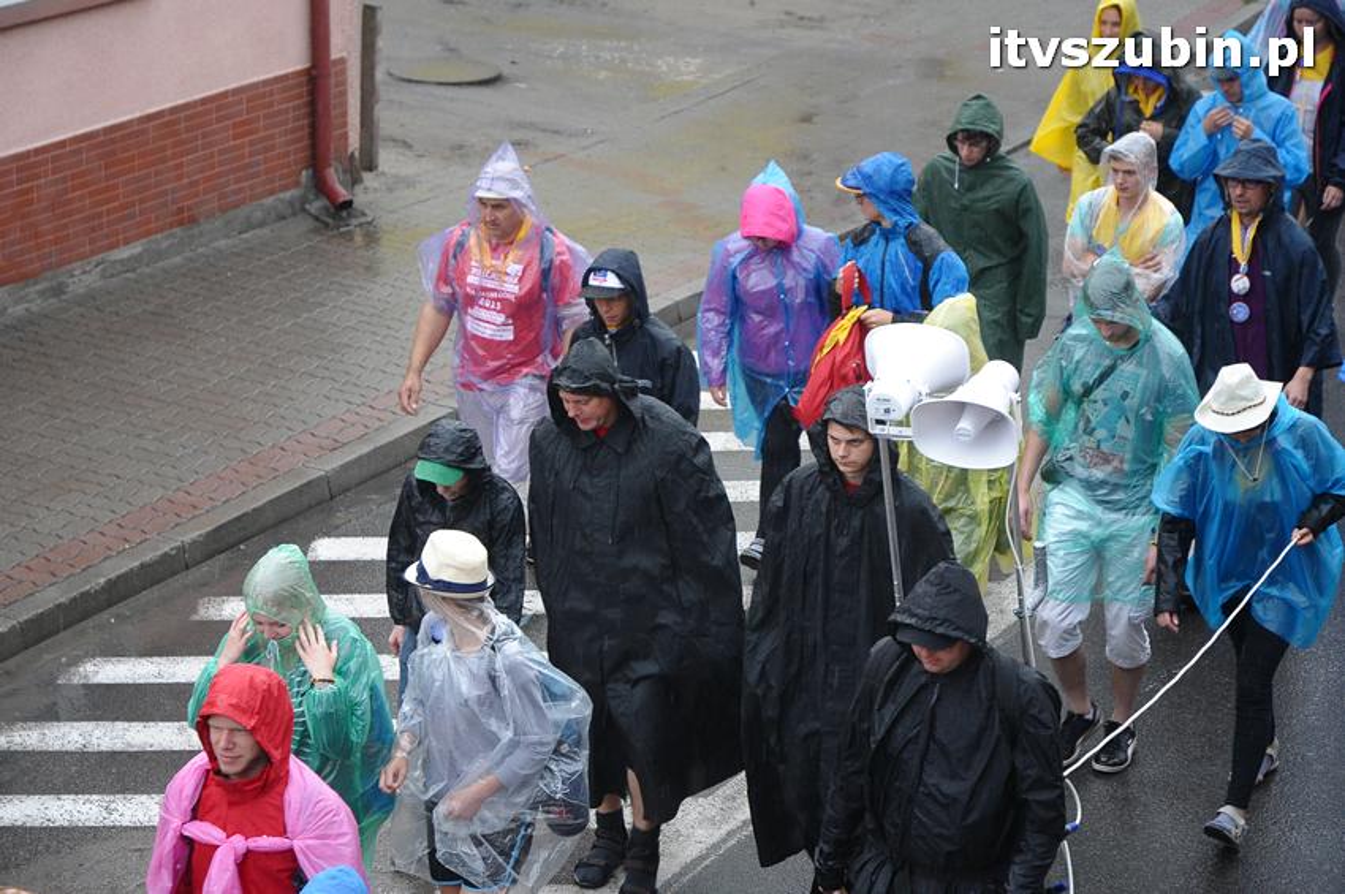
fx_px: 3919
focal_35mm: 105
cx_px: 672
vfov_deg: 13.0
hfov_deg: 19.5
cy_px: 447
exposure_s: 1/200
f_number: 4.5
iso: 800
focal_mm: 70
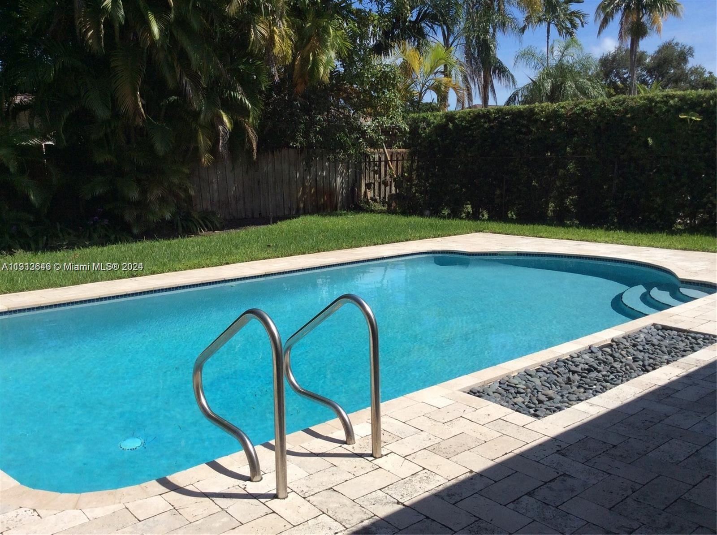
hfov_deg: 56.9
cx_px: 358
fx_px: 662
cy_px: 268
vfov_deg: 44.0
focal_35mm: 32
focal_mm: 3.3
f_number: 2.4
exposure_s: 1/2203
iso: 32
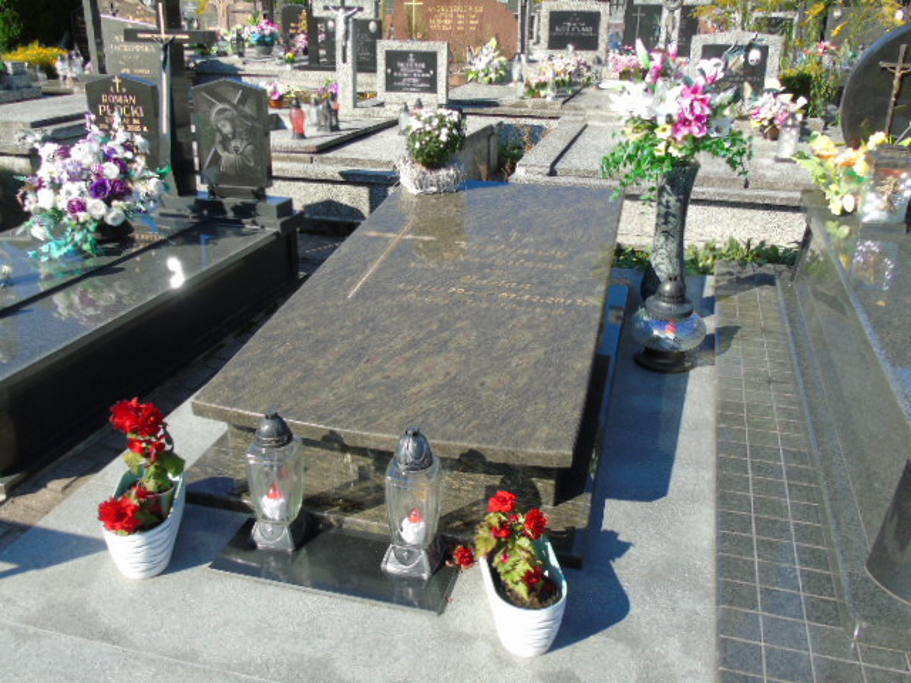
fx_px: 763
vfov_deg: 48.2
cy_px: 342
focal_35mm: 29
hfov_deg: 61.7
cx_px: 456
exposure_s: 1/400
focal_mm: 5.2
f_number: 3.6
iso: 80
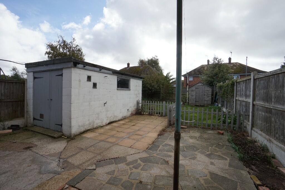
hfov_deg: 100.4
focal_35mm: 15
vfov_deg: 77.3
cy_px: 95
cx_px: 142
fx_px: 119
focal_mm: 10
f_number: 11
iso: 100
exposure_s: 1/125
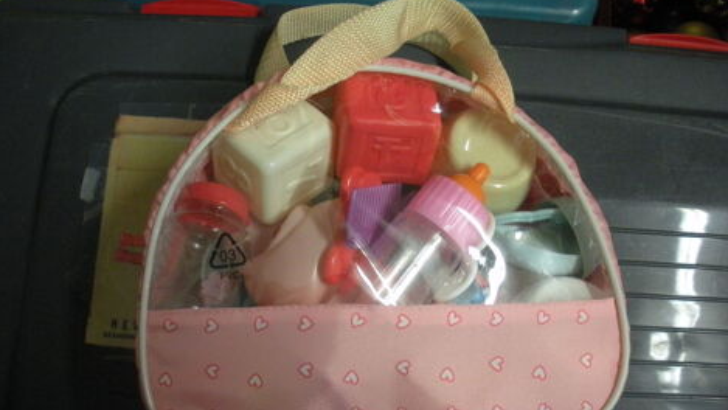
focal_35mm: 39
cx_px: 357
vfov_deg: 30.4
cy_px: 219
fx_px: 753
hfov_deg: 51.6
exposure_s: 1/30
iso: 400
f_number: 3.5
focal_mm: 6.3
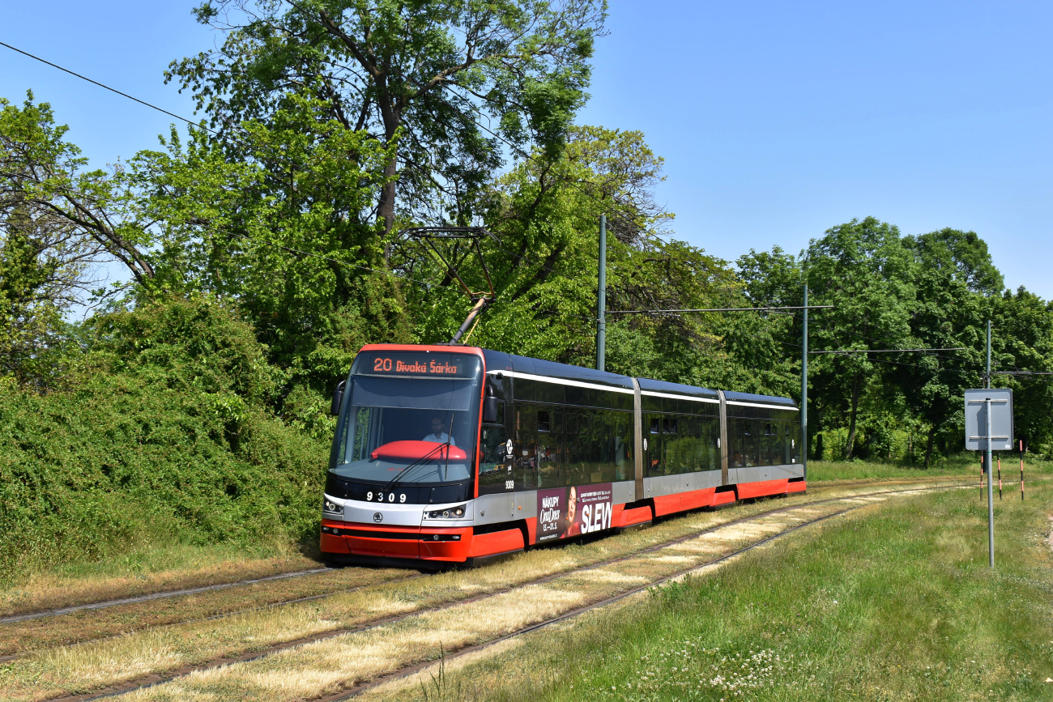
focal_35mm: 48
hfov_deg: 41.1
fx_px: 1404
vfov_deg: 28.1
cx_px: 526
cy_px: 351
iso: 200
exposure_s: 1/320
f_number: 9
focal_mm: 32
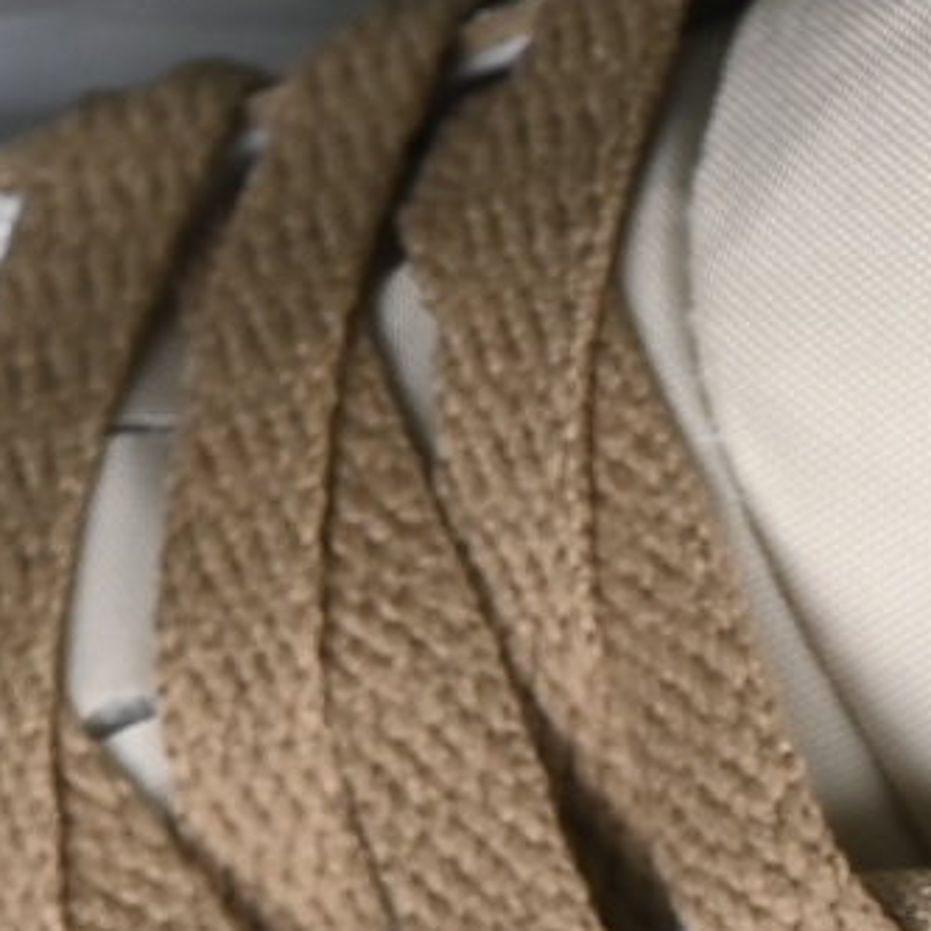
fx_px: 16218
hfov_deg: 3.3
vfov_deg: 3.3
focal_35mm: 533
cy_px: 1775
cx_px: 682
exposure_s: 1/80
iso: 160
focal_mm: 50
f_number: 7.1
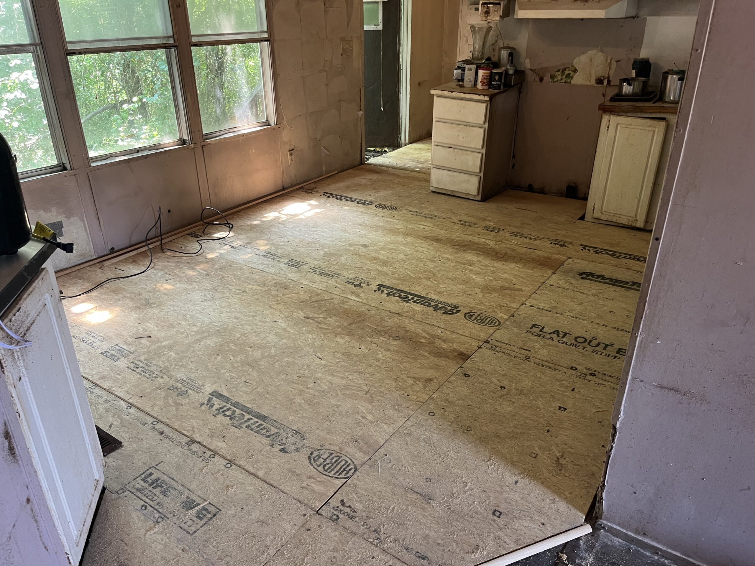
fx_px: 567
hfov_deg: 67.3
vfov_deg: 53.1
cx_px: 378
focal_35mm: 26
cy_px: 283
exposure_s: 1/60
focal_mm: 5.1
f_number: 1.6
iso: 160
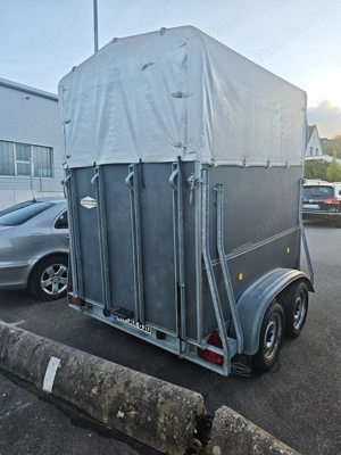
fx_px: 302
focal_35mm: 23
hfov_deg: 58.9
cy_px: 228
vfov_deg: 73.9
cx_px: 170
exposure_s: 1/461
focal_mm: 8.72
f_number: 1.63
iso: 50
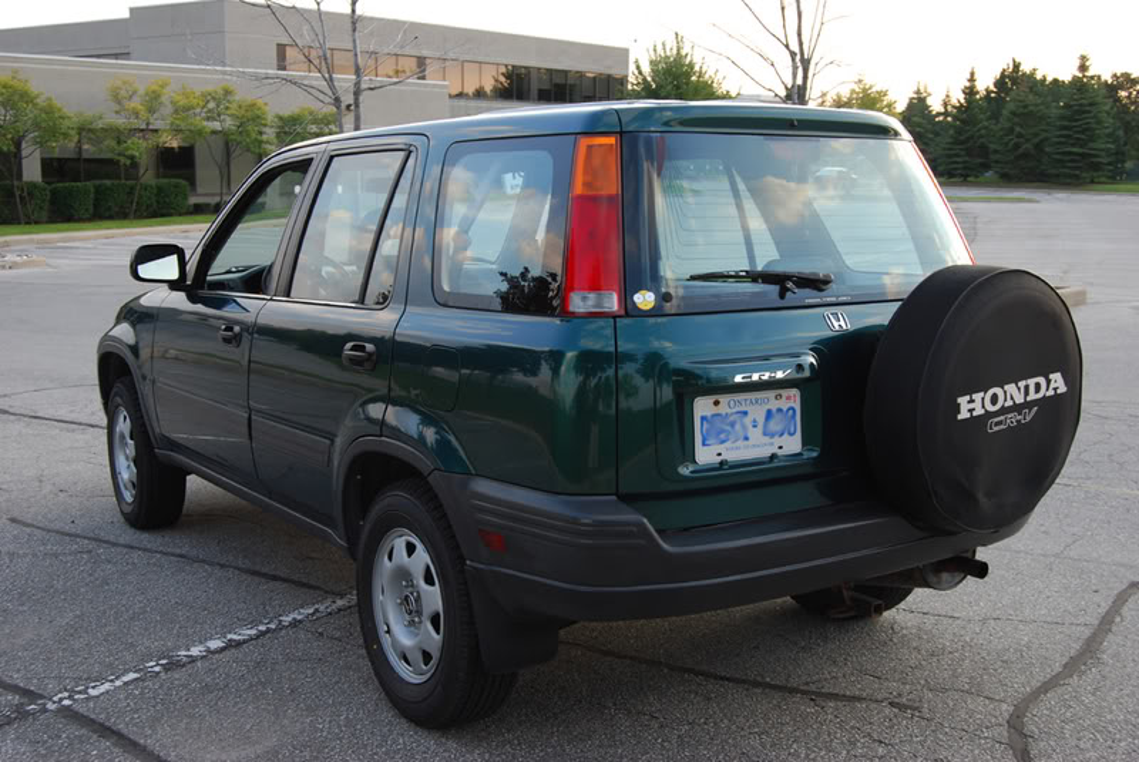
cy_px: 381
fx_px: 1330
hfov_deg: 46.4
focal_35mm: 42
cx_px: 570
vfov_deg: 32.0
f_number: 6.3
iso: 100
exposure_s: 1/25
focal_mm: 28
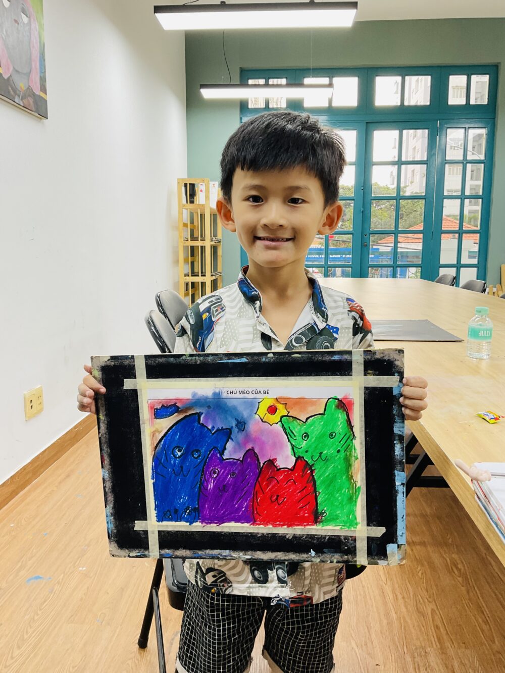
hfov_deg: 48.2
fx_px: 564
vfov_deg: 61.7
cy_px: 336
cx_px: 252
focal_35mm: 29
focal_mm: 3
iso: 40
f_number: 1.8
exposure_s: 1/100
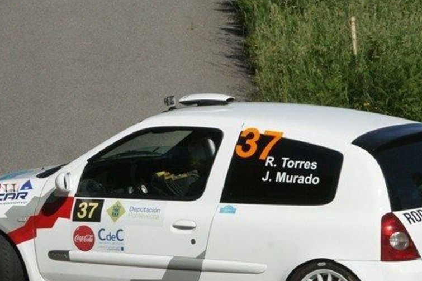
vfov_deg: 2.6
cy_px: 140
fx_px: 6211
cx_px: 192
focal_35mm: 530
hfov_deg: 3.9
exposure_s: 1/1600
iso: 800
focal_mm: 250
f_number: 13
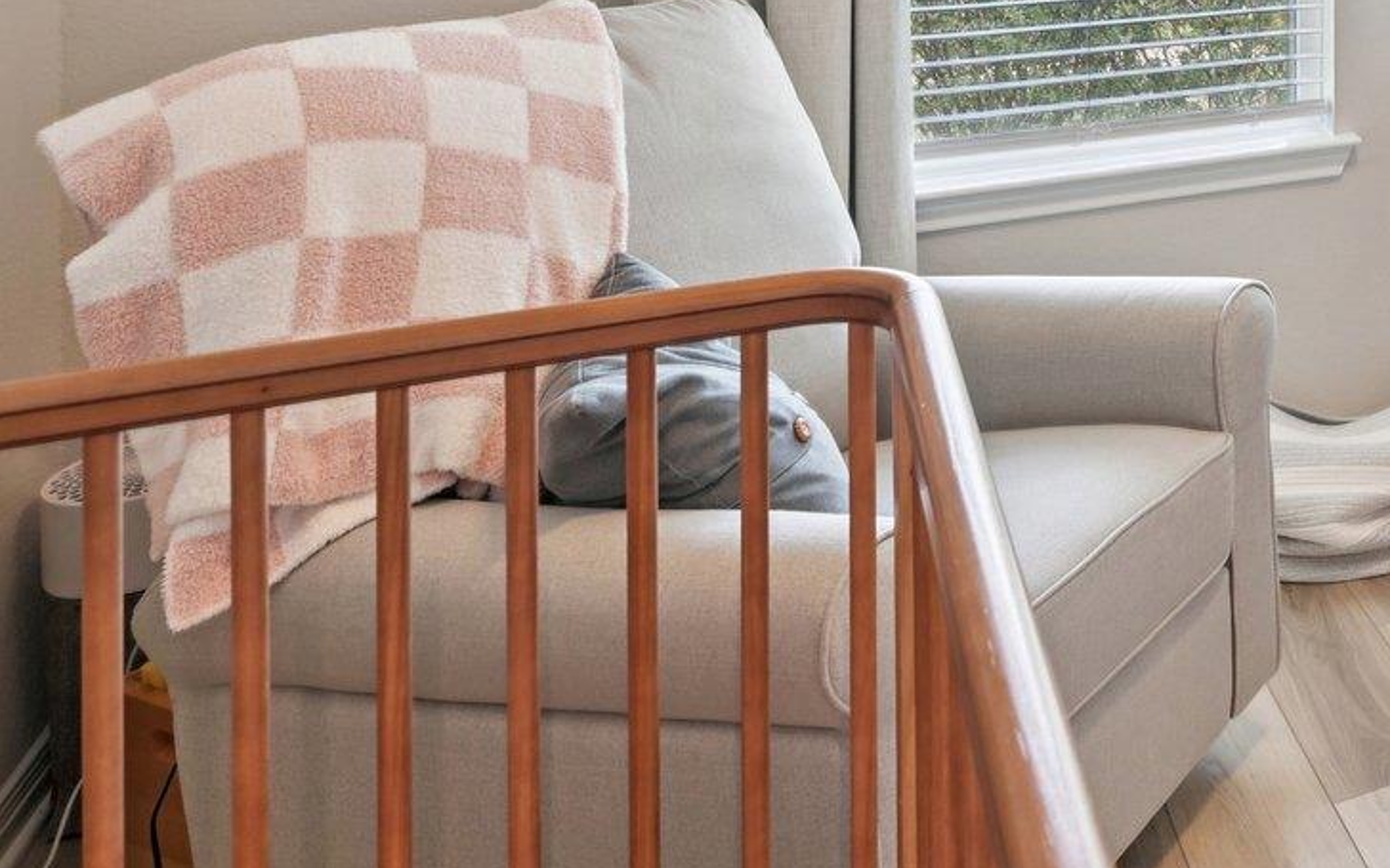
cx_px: 1772
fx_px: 1629
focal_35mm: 43
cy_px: -262
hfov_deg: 34.2
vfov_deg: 25.6
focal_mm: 15
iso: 320
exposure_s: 1/15
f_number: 6.7
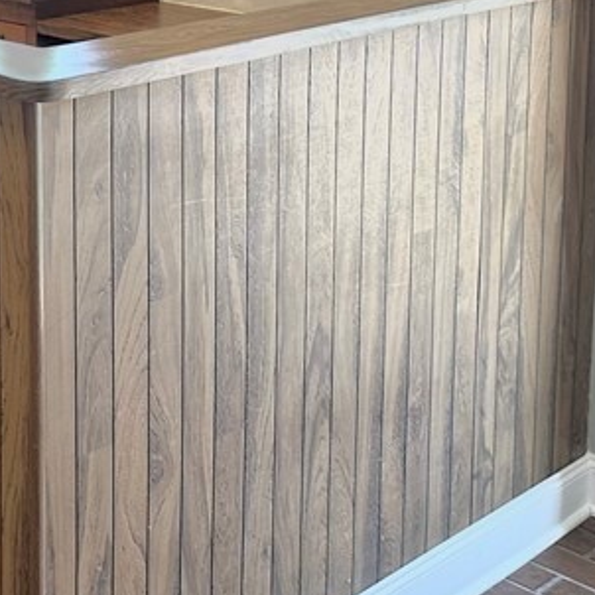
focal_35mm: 72
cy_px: -53
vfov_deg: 22.7
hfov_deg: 21.9
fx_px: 1400
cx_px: -152
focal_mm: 6.86
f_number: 1.78
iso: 125
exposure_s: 1/60
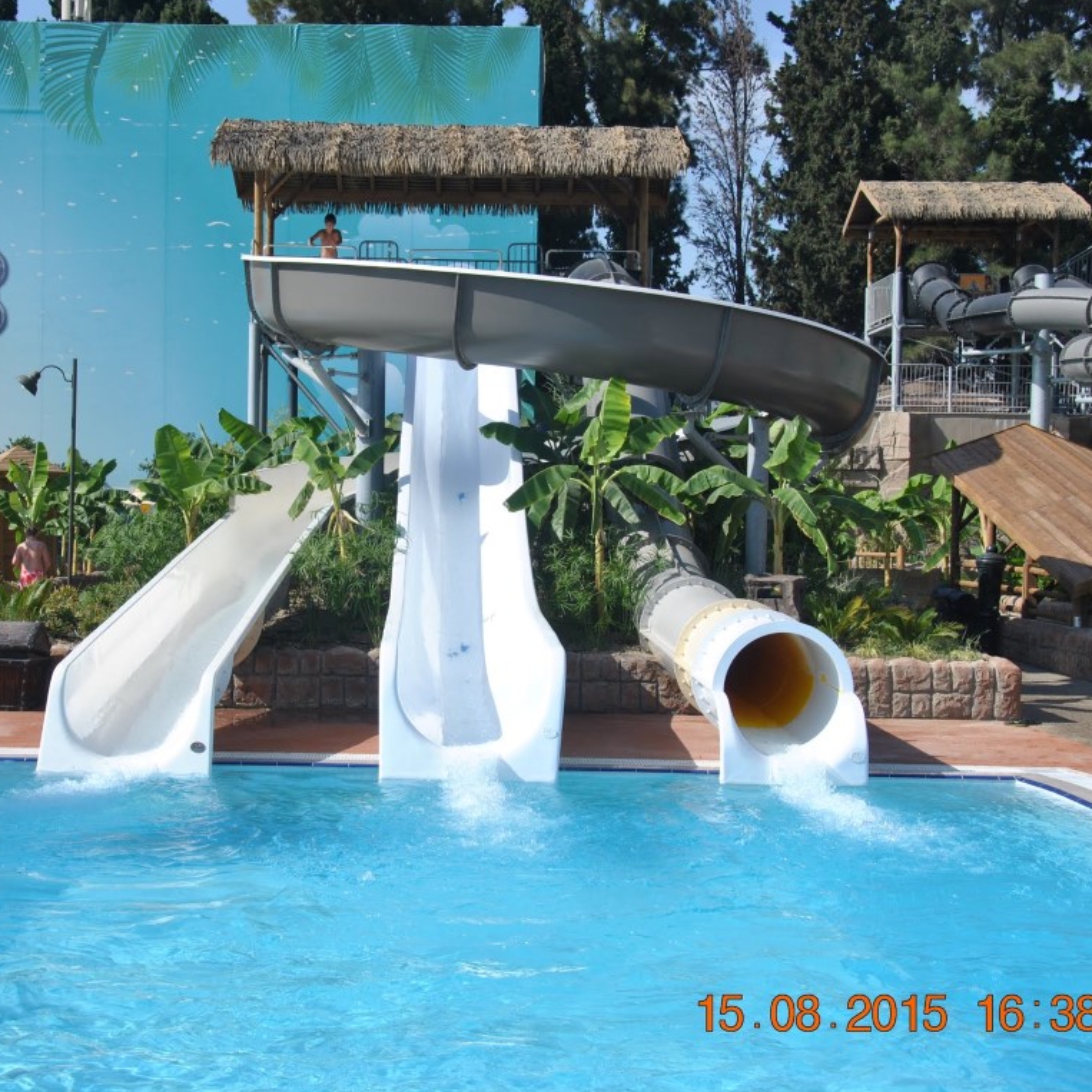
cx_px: 436
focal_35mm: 56
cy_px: 547
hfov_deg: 30.7
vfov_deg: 30.7
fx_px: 1986
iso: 100
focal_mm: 29
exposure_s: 1/320
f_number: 9
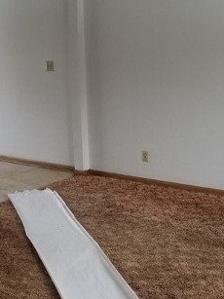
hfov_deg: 22.0
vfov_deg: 29.7
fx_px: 561
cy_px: 183
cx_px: 18
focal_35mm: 65
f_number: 1.7
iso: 100
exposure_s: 1/120
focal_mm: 4.25
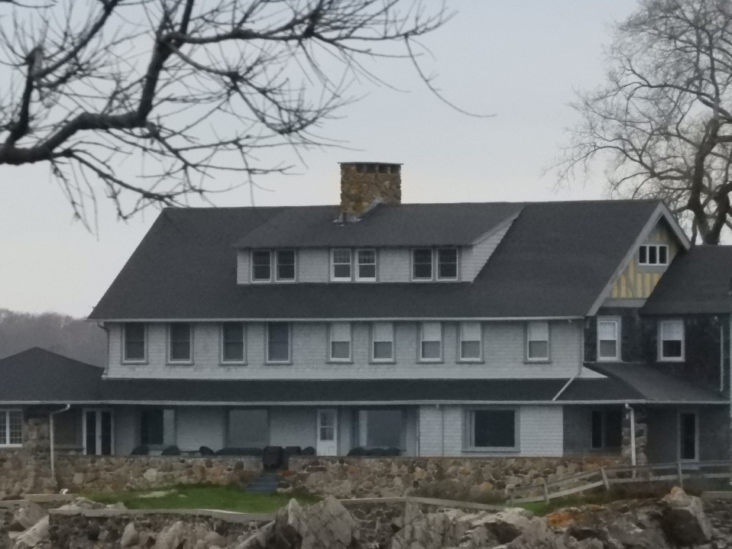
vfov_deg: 3.0
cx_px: 350
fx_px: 10491
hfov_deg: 4.0
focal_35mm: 496
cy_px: 343
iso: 1600
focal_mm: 59.1
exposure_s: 1/1600
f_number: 6.9
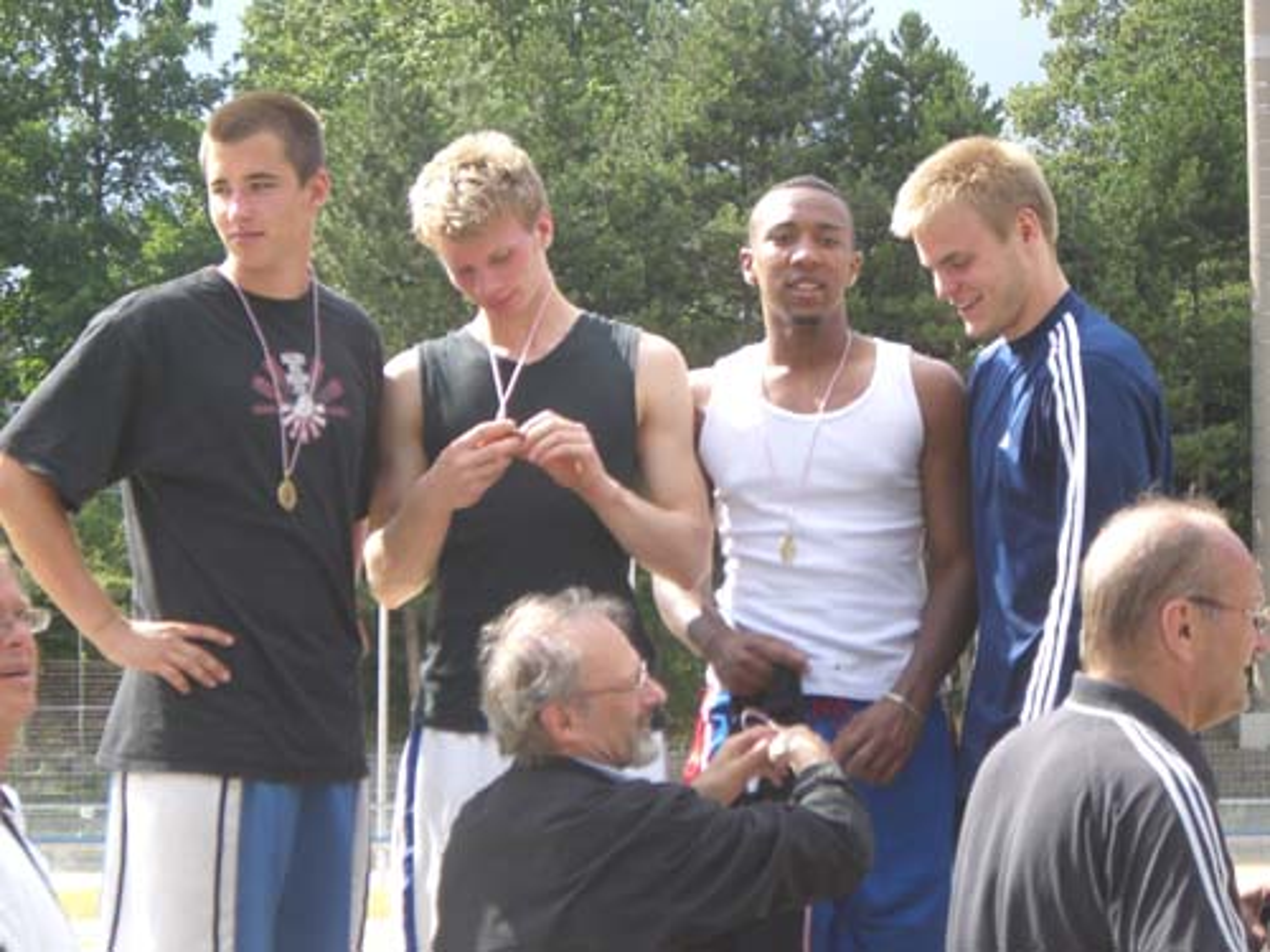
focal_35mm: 114
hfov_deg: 17.3
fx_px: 4182
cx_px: 635
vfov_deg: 13.0
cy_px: 476
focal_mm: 18.6
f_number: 5.2
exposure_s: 1/125
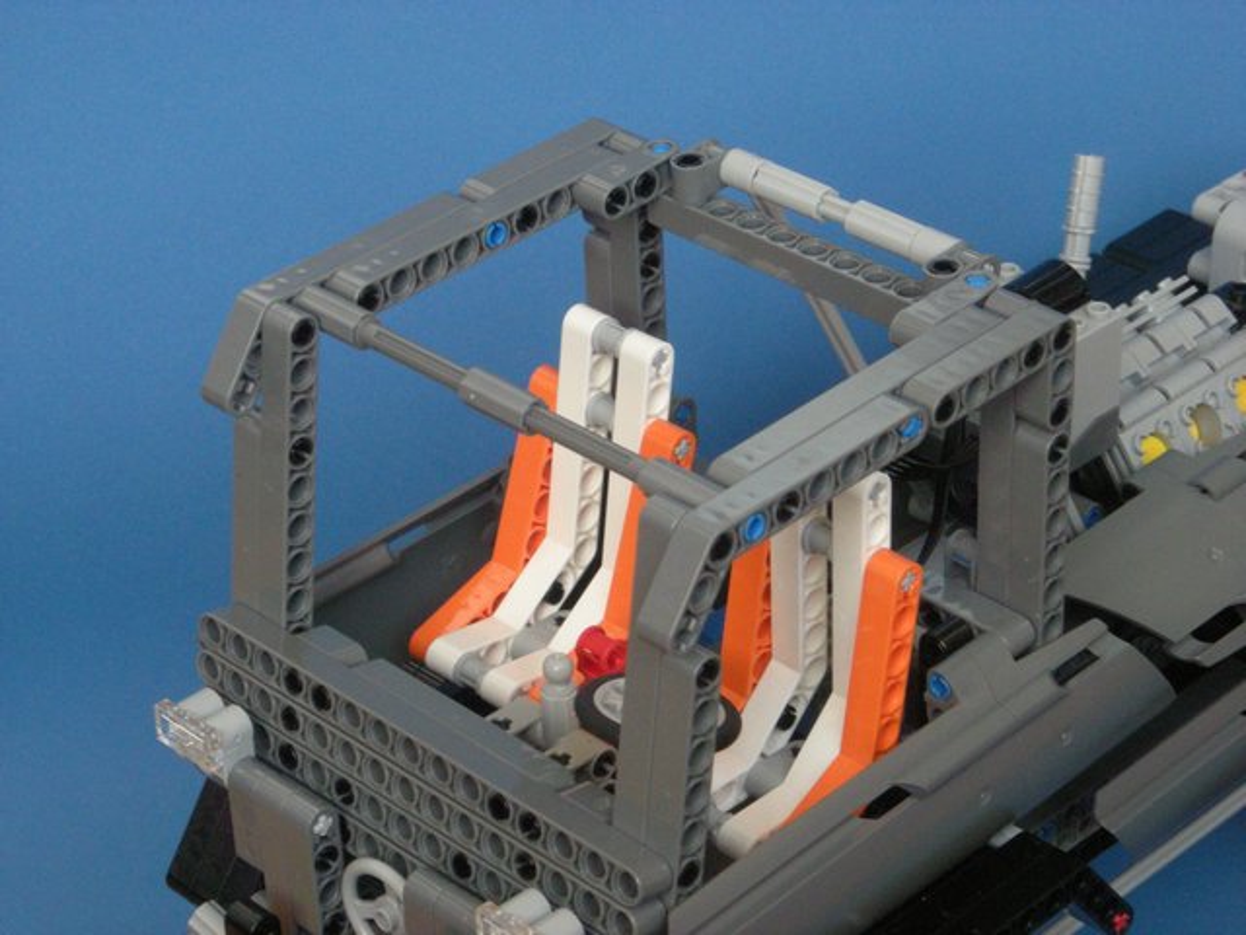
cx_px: 623
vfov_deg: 14.1
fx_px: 3779
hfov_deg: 18.7
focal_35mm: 105
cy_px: 468
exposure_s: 1/54.8
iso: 387
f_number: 4.7
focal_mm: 17.1
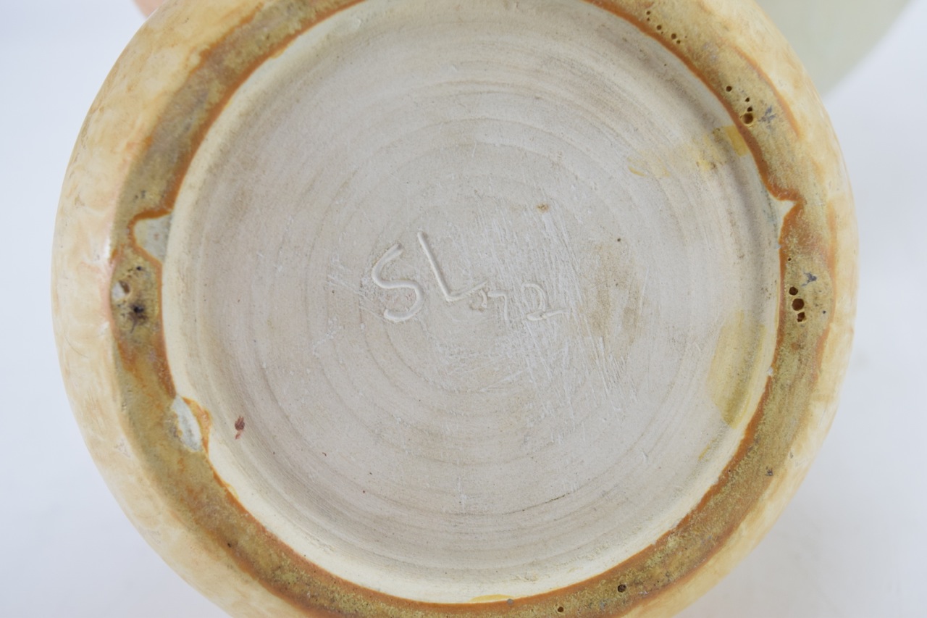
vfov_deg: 26.5
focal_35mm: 51
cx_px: 464
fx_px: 1313
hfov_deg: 38.9
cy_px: 309
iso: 800
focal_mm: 34
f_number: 5.6
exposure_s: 1/125
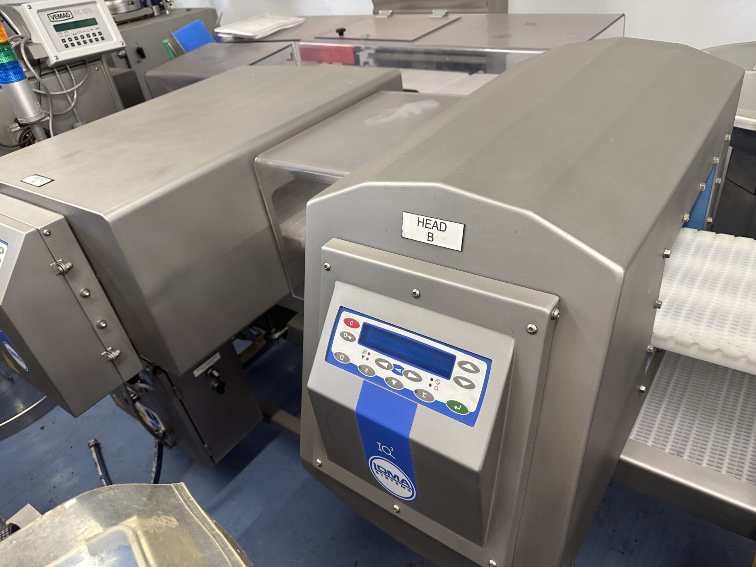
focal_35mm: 24
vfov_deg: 56.8
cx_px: 378
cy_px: 284
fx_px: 524
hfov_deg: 71.6
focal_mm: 6.86
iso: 160
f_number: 1.78
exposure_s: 1/100
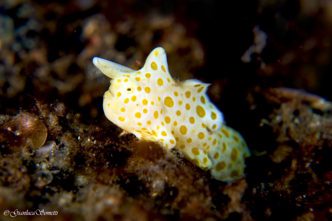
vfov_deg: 8.7
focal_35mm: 158
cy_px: 110
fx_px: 1451
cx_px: 166
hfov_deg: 13.1
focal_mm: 105
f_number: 11
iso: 200
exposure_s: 1/200
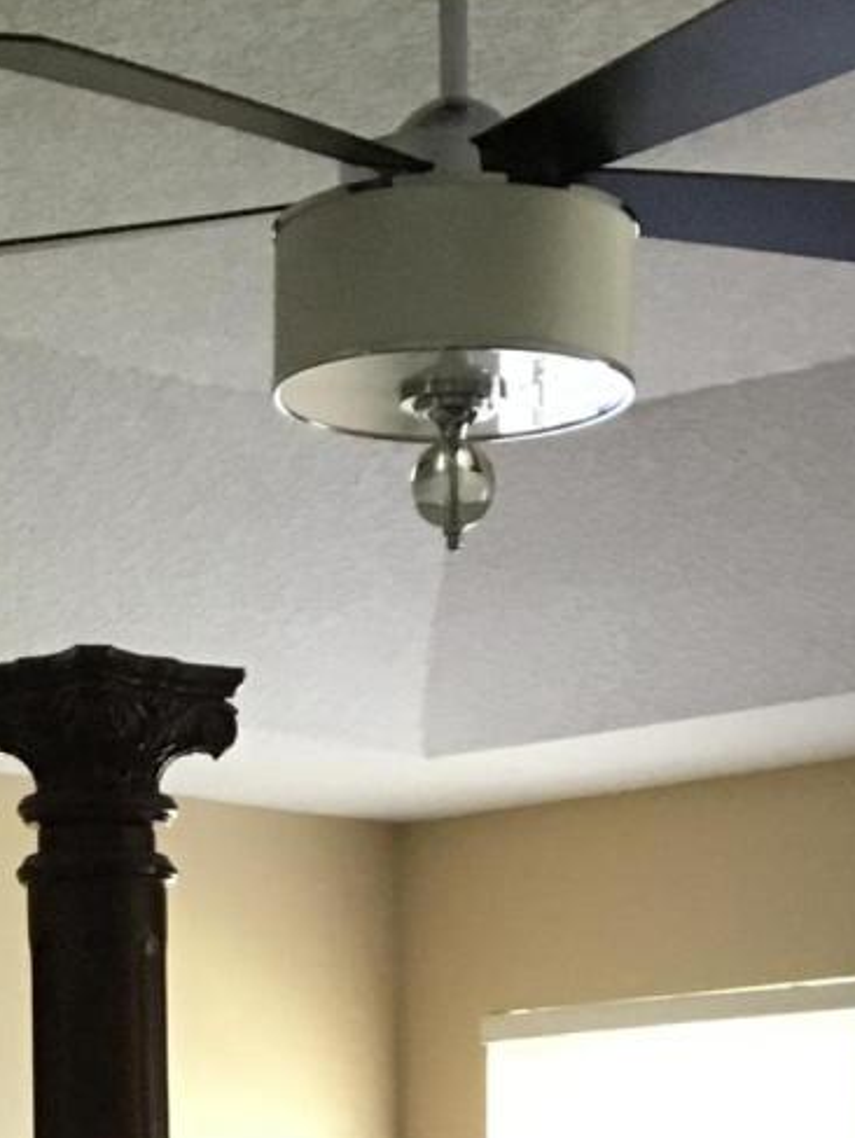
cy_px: 2052
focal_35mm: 119
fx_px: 3914
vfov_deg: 14.5
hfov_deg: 12.4
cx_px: 238
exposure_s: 1/30
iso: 160
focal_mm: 4.15
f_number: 2.2
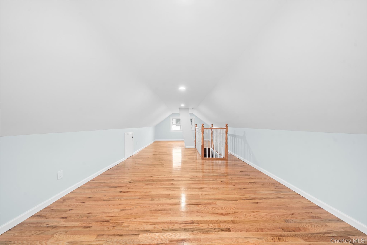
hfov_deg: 112.6
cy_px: 122
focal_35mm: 12
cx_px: 184
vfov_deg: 90.0
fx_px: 122
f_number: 8
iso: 250
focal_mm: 12
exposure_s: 1/1.67
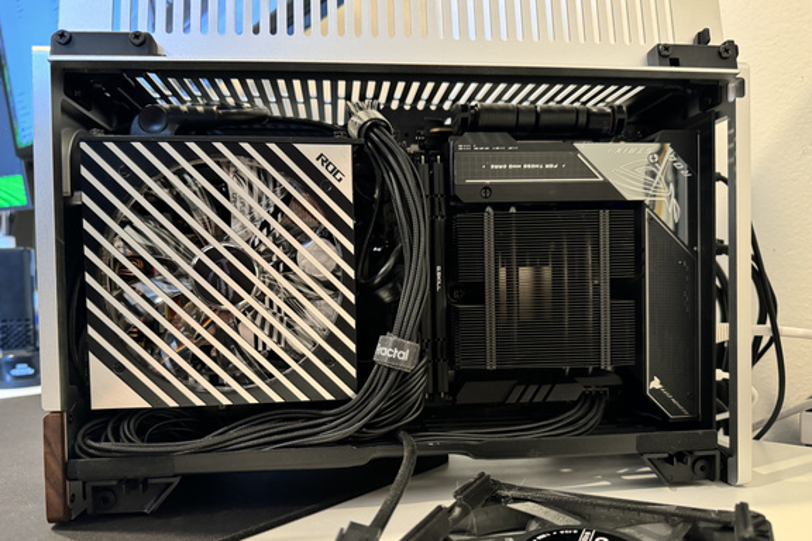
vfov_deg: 49.5
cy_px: 299
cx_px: 406
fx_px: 586
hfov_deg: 69.4
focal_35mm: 26
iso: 800
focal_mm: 6.76
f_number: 1.78
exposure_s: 1/43
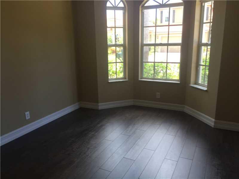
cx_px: 120
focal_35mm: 29
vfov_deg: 48.2
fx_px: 200
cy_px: 90
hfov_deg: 61.7
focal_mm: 4.15
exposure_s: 1/60
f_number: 2.2
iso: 32
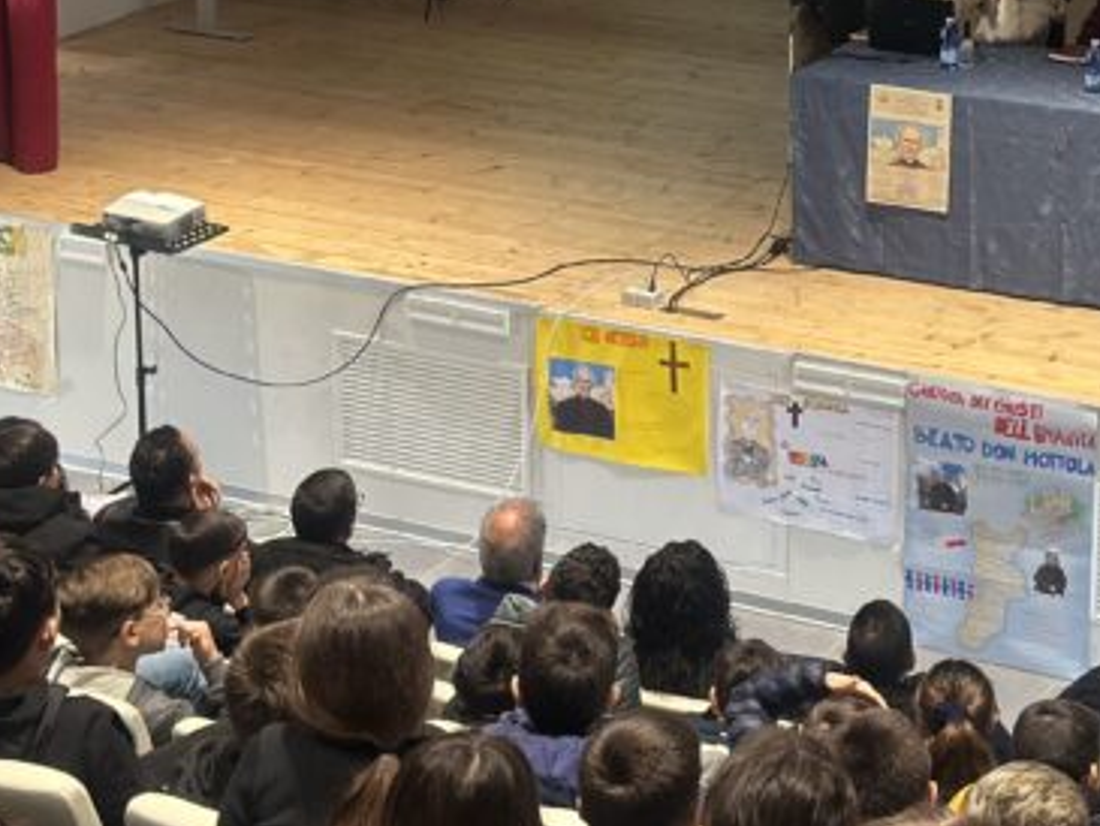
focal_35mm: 101
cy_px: 78
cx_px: 832
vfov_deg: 14.5
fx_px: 3211
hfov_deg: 19.3
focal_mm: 6.86
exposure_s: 1/50
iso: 160
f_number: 1.78
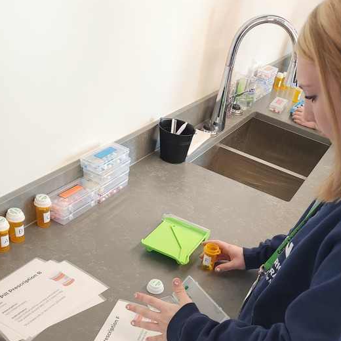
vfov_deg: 39.1
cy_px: 302
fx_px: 446
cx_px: 224
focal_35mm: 40
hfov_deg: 41.4
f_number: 1.8
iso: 320
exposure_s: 1/120
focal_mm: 5.4
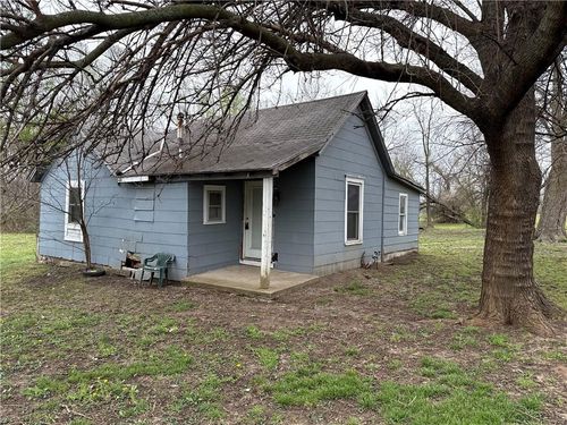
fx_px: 393
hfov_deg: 71.6
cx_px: 284
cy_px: 212
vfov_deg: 56.8
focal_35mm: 24
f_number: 1.78
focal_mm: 6.76
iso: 100
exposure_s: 1/1361
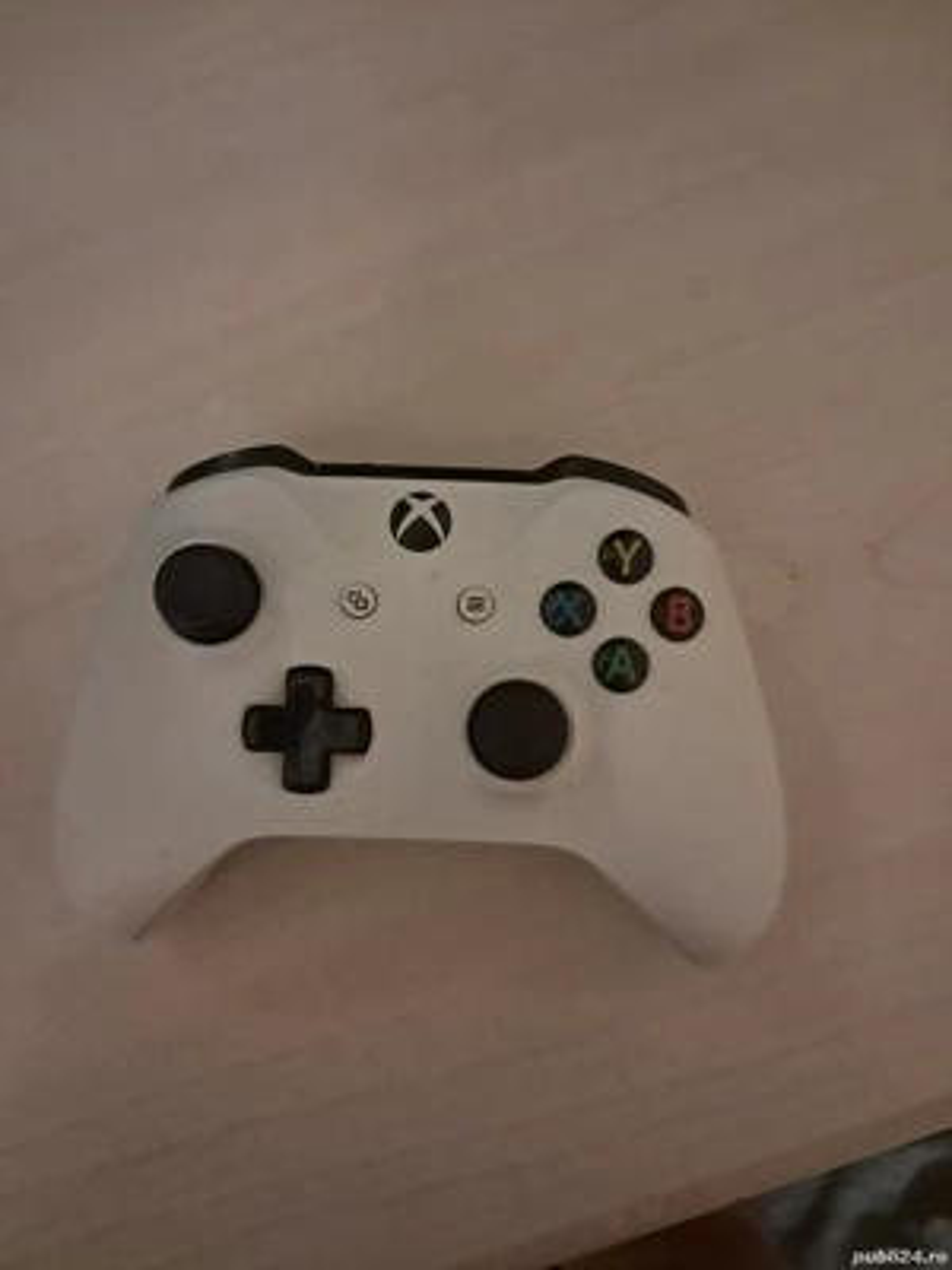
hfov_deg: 51.4
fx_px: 990
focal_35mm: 27
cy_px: 635
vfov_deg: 65.3
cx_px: 476
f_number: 1.8
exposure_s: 1/20
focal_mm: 4
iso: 1600
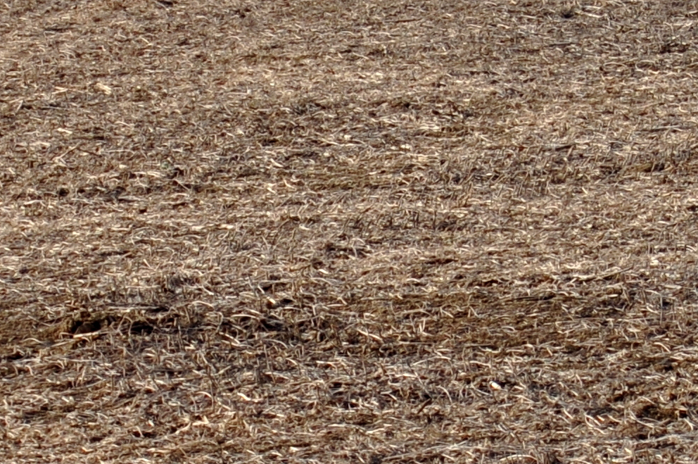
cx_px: -533
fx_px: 8792
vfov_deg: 3.0
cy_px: -434
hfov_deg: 4.5
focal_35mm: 454
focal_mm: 70
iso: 200
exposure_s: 1/800
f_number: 7.1
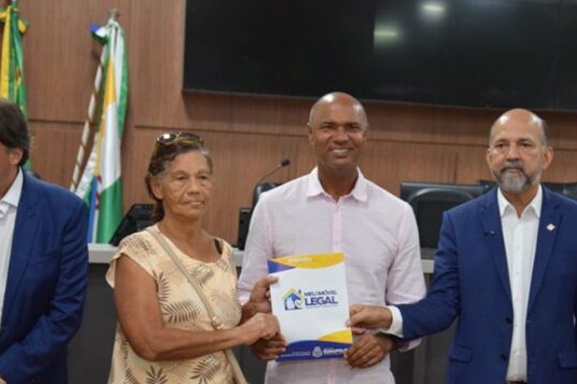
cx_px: 338
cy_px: 234
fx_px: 1603
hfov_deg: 20.4
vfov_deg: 13.7
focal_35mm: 100
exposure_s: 1/60
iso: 1800
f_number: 4.8
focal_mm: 48
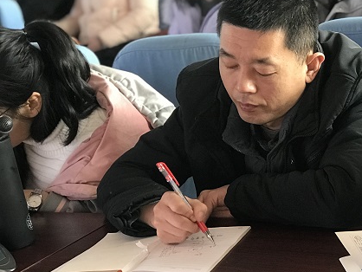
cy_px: 119
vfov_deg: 13.6
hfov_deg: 17.7
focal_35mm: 109
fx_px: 1141
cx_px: 346
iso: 80
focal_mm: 6.6
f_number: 2.8
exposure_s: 1/50
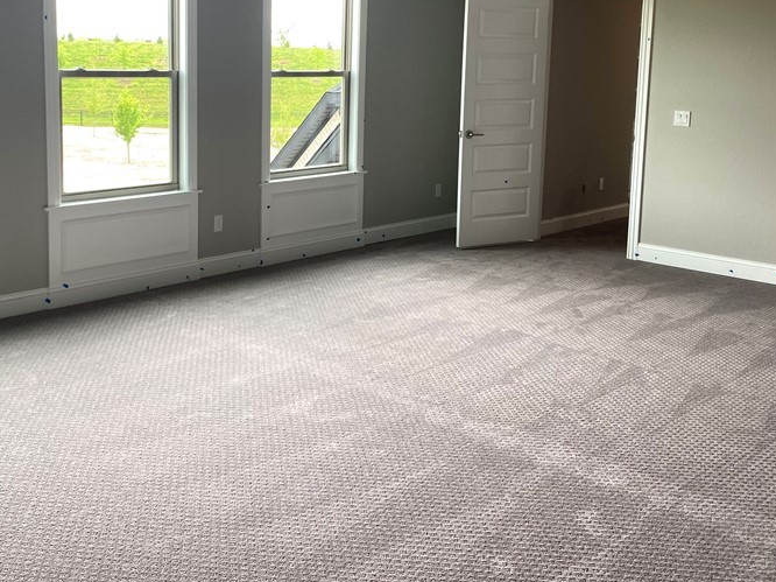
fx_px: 896
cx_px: 298
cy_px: 176
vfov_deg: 35.4
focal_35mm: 40
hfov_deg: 46.5
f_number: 1.8
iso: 64
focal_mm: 4.25
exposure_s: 1/120
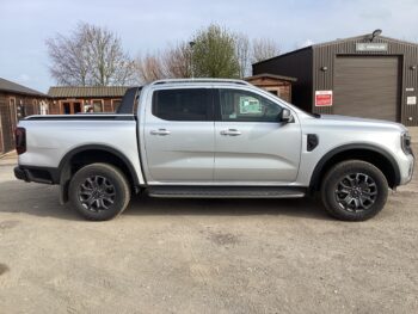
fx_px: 375
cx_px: 209
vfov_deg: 45.5
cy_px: 157
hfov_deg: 58.3
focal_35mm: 31
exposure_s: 1/1072
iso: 25
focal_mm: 3.3
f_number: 2.4
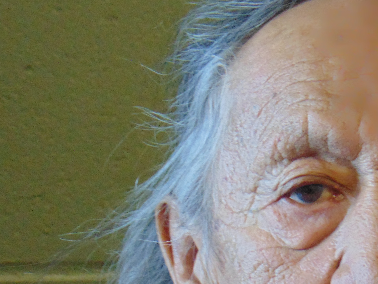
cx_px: 403
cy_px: 215
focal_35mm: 246
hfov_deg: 8.0
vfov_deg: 6.0
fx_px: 2686
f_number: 3.9
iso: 400
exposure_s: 1/30
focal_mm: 19.4
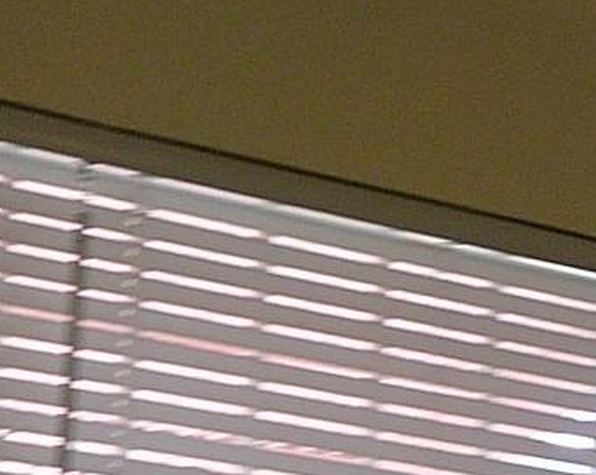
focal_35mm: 160
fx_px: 2820
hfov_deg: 11.5
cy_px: 868
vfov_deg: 9.2
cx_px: 936
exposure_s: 1/60
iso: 80
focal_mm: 5.2
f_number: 2.8
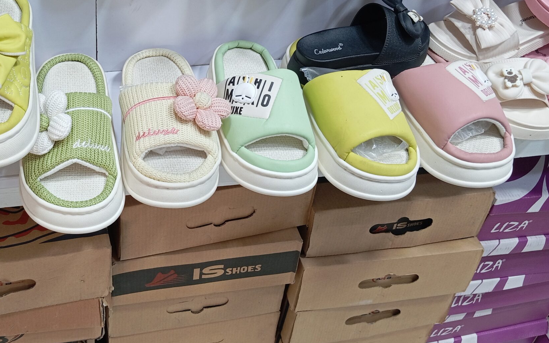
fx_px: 688
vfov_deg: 27.7
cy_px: 91
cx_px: 152
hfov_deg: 42.4
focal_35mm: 46
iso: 114
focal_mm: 4.22
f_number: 1.8
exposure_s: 1/50
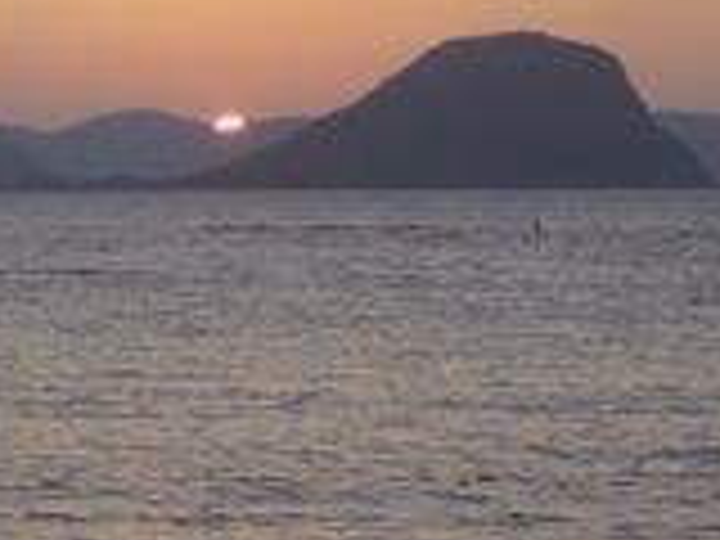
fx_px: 4514
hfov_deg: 9.1
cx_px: 194
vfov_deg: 6.8
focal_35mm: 217
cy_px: 135
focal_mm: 15.5
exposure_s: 1/100
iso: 125
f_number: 5.8
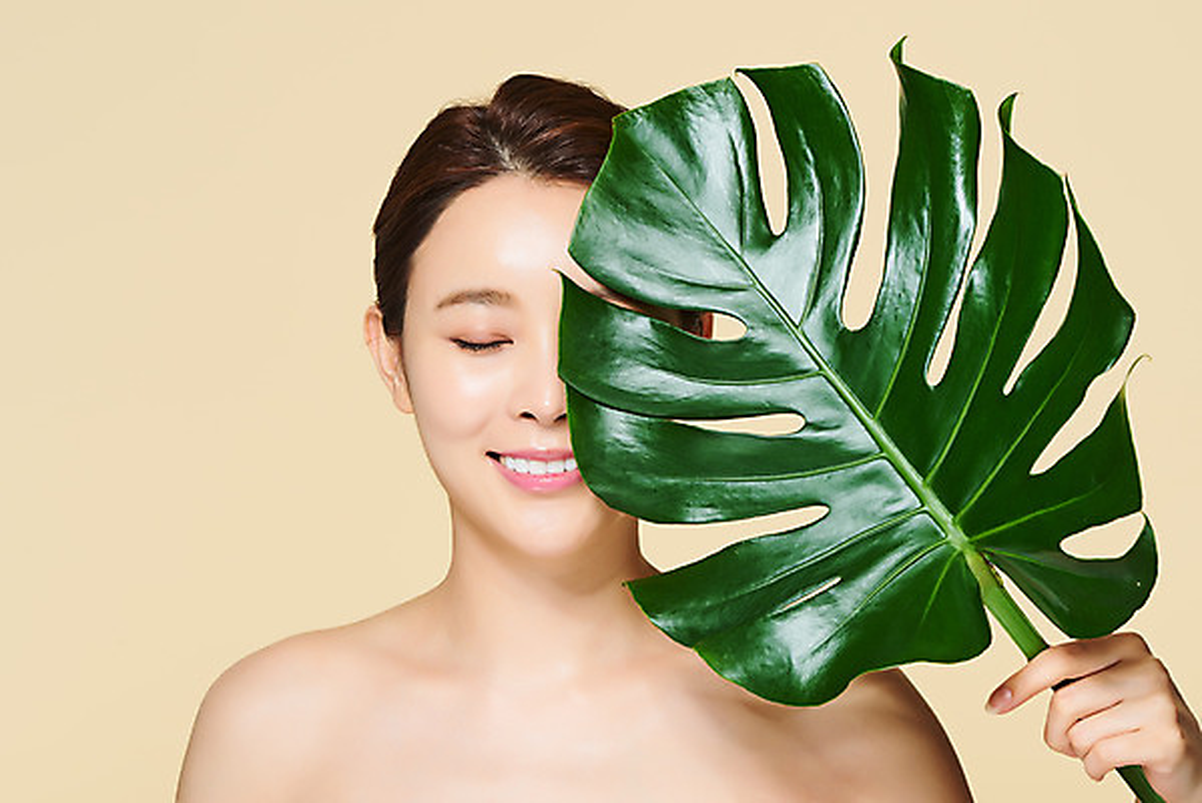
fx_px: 3507
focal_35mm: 105
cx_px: 601
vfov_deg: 13.1
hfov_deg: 19.4
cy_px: 402
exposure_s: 1/125
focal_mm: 105
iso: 64
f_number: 16
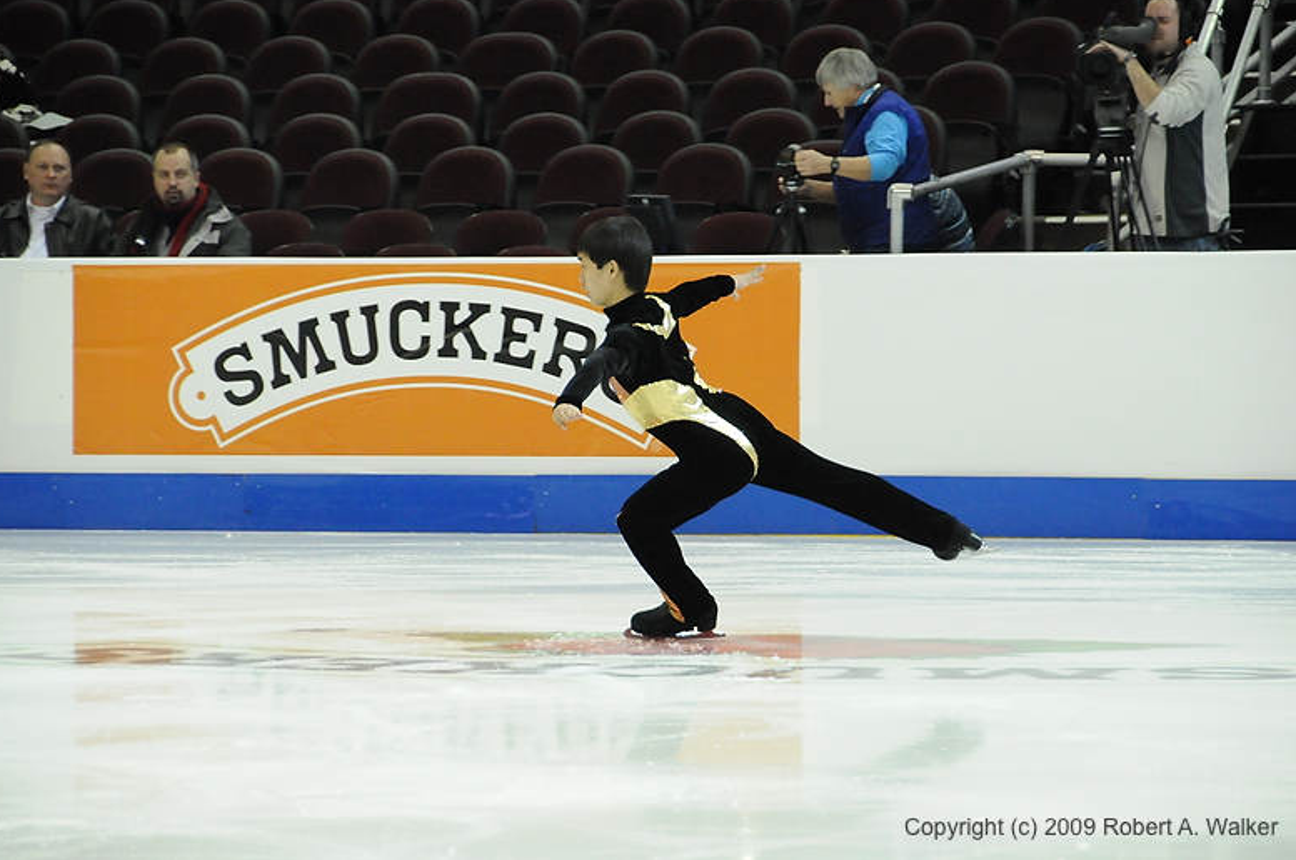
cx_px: 644
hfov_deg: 9.9
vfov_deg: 6.6
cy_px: 419
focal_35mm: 209
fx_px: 7497
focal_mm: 135
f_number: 5.6
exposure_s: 1/640
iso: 3200
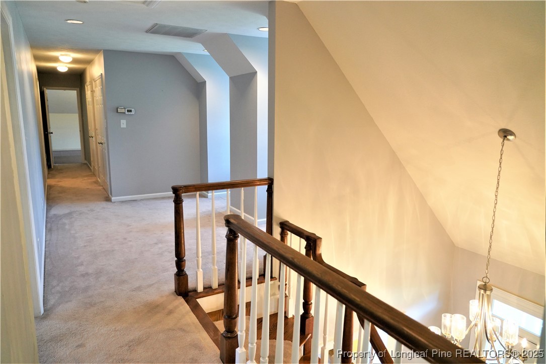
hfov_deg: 73.8
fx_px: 364
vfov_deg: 53.1
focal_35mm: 24
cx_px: 273
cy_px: 182
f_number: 4
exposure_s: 1/160
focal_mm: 24
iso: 2500
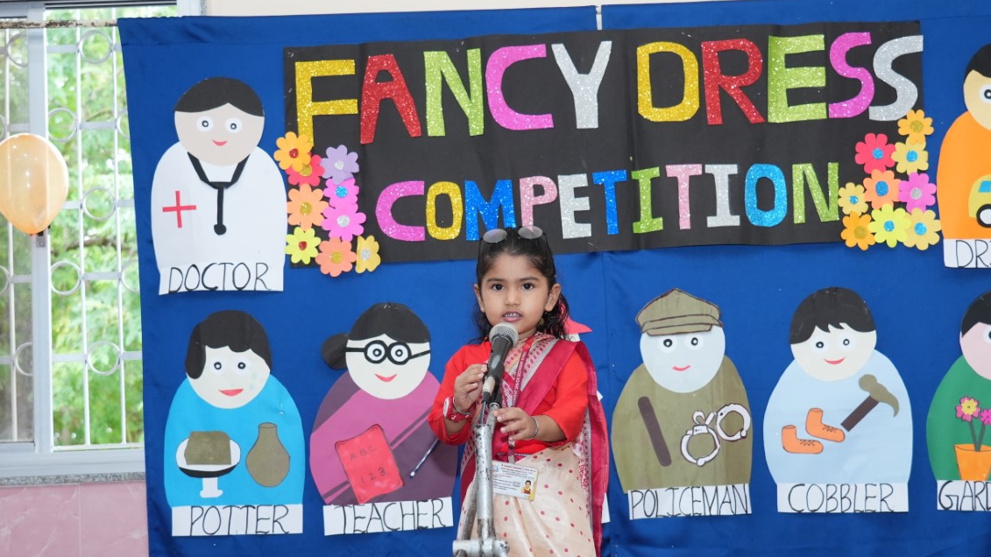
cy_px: 395
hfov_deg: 36.6
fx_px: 1498
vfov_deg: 21.0
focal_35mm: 57
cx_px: 552
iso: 1250
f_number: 4
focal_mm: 38
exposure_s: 1/160
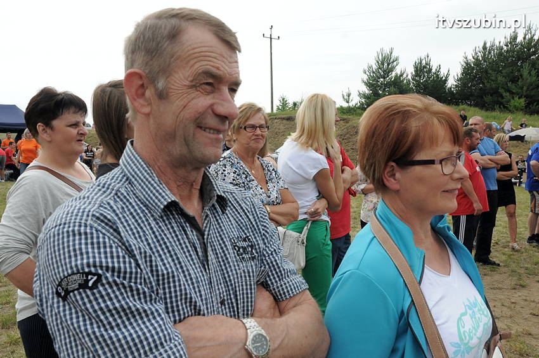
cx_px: 270
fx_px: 471
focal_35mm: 32
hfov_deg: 59.5
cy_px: 179
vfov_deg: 41.6
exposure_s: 1/500
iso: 800
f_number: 11
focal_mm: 21
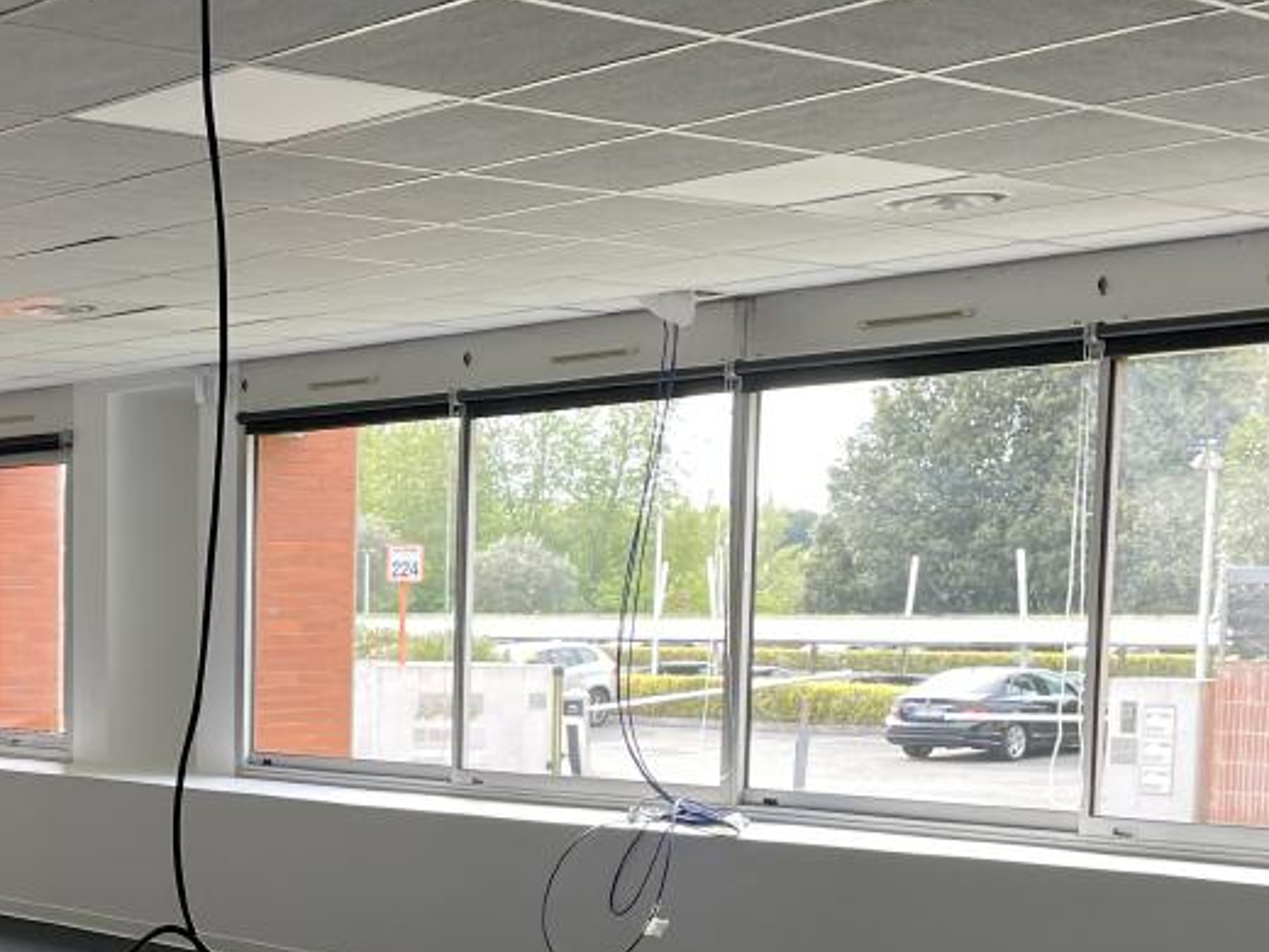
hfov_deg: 27.9
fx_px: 2346
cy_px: 864
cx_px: -83
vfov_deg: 22.4
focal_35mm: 64
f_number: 1.6
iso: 40
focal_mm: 4.2
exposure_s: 1/121
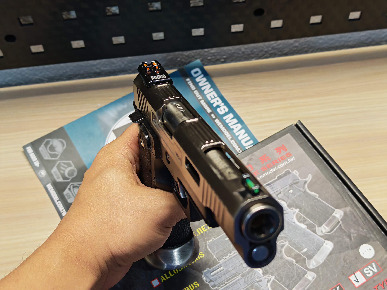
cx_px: 194
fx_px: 537
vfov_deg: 30.3
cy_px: 145
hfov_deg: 39.7
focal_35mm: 48
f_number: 2
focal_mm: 6.83
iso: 200
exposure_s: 1/100
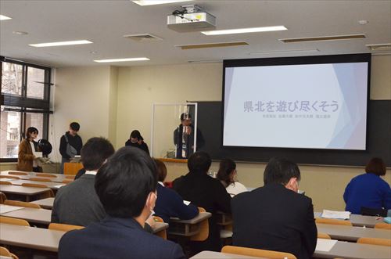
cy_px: 130
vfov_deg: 27.9
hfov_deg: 41.2
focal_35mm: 48
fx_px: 520
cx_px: 196
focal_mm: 32
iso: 3200
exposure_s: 1/320
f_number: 13
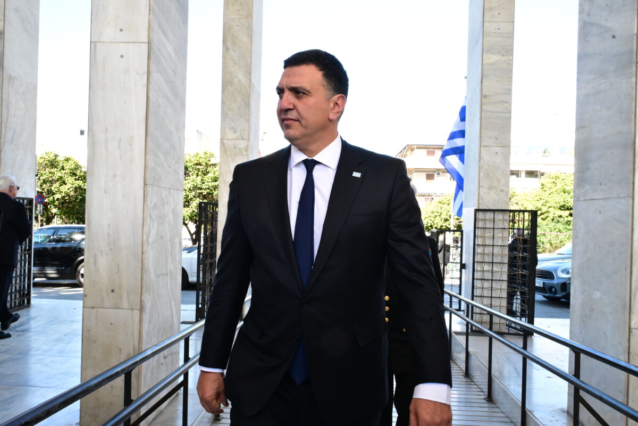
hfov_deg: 65.5
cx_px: 319
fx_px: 496
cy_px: 213
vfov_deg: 46.4
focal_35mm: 28
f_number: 14
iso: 5000
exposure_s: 1/320
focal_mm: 28
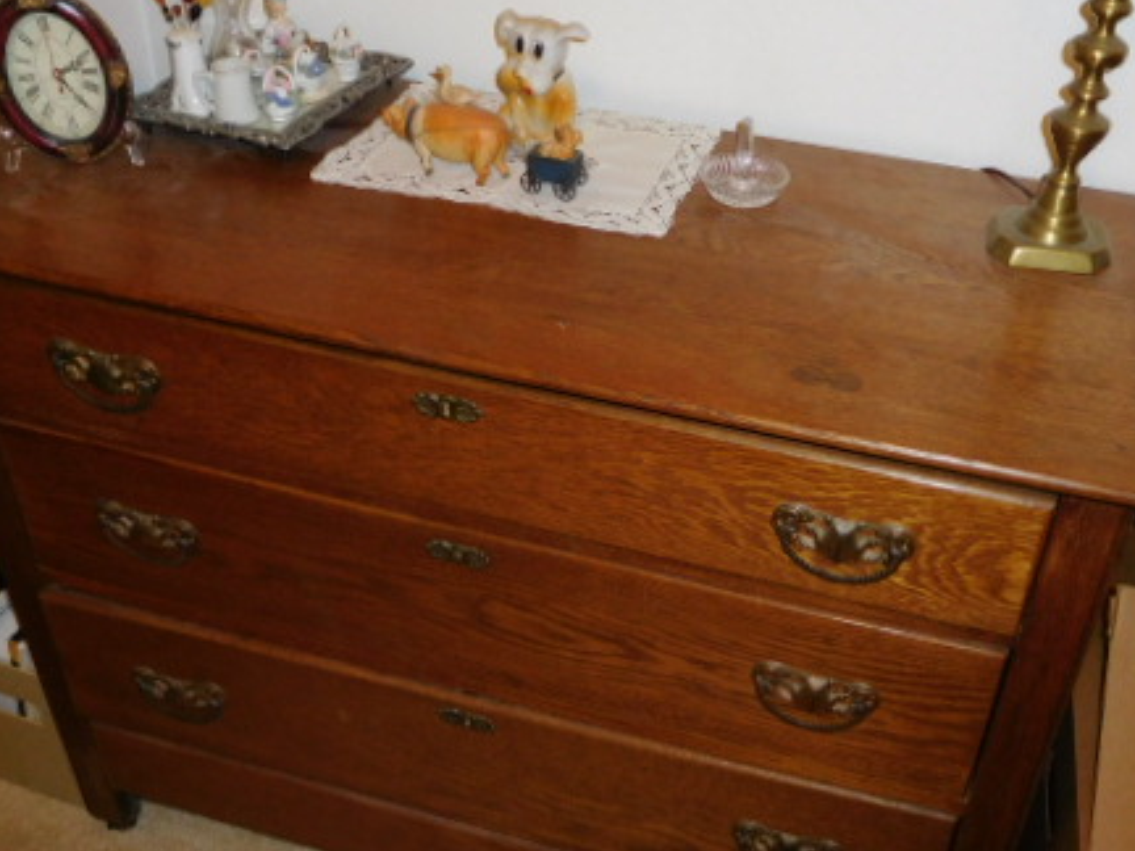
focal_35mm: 37
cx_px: 686
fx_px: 1213
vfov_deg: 38.7
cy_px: 431
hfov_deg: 49.8
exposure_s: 1/30
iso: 200
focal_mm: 4.5
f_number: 3.4
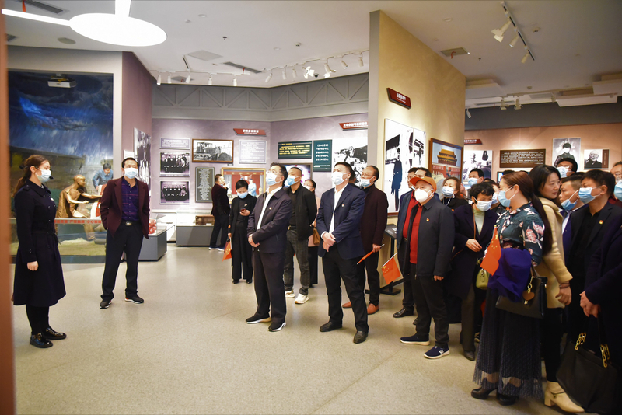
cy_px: 208
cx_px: 311
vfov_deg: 53.2
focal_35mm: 24
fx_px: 415
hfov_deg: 73.7
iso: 12800
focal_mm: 24
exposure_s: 1/125
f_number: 2.8
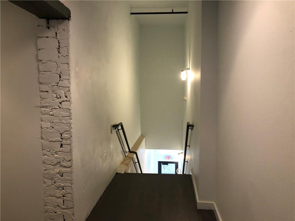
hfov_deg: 63.4
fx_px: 239
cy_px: 110
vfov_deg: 49.7
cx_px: 148
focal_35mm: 28
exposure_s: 1/15
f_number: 1.8
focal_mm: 3.99
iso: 64
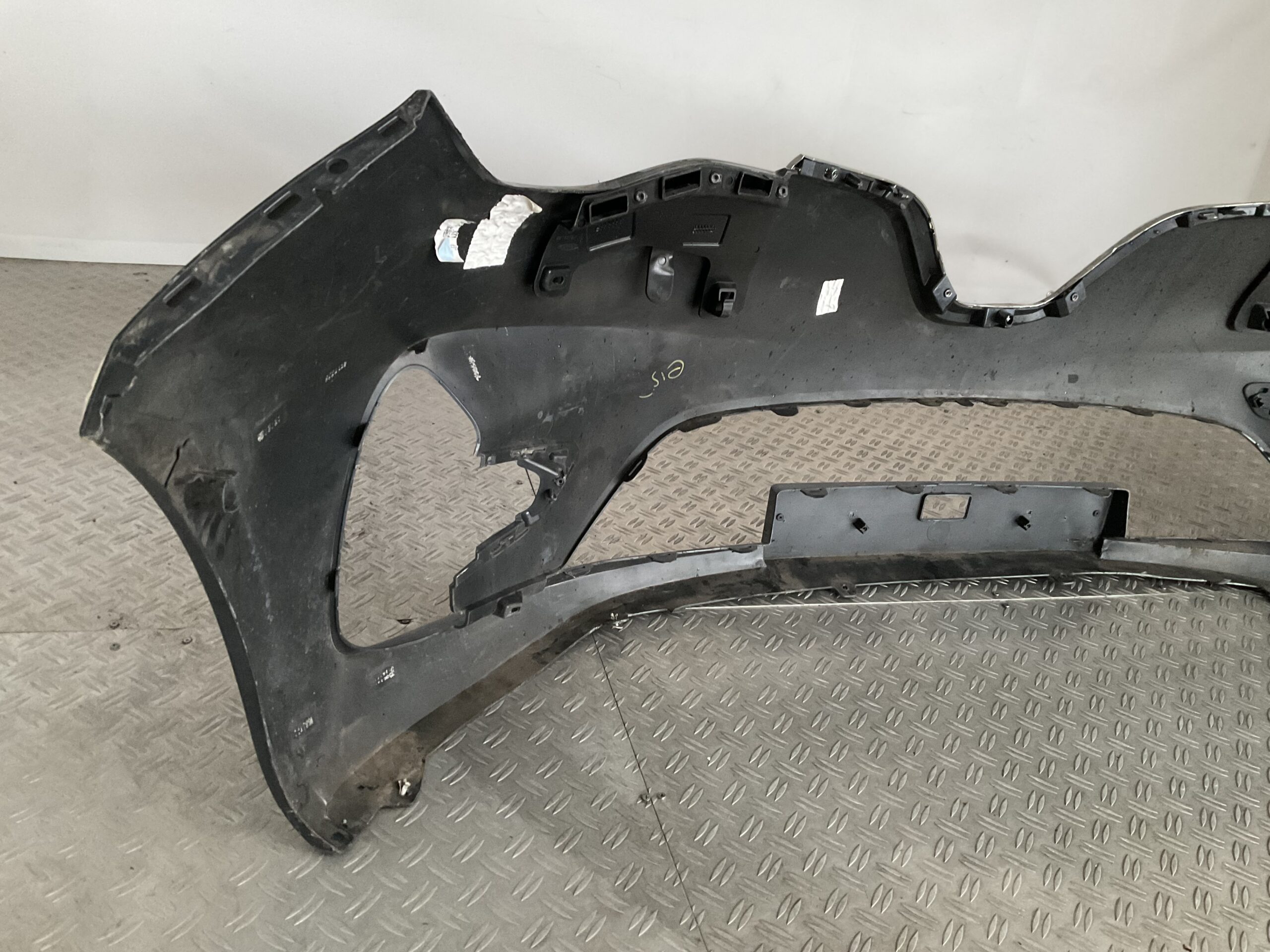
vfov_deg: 48.2
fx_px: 1064
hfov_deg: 61.7
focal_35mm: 29
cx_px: 635
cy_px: 476
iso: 400
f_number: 1.8
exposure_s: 1/30
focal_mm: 3
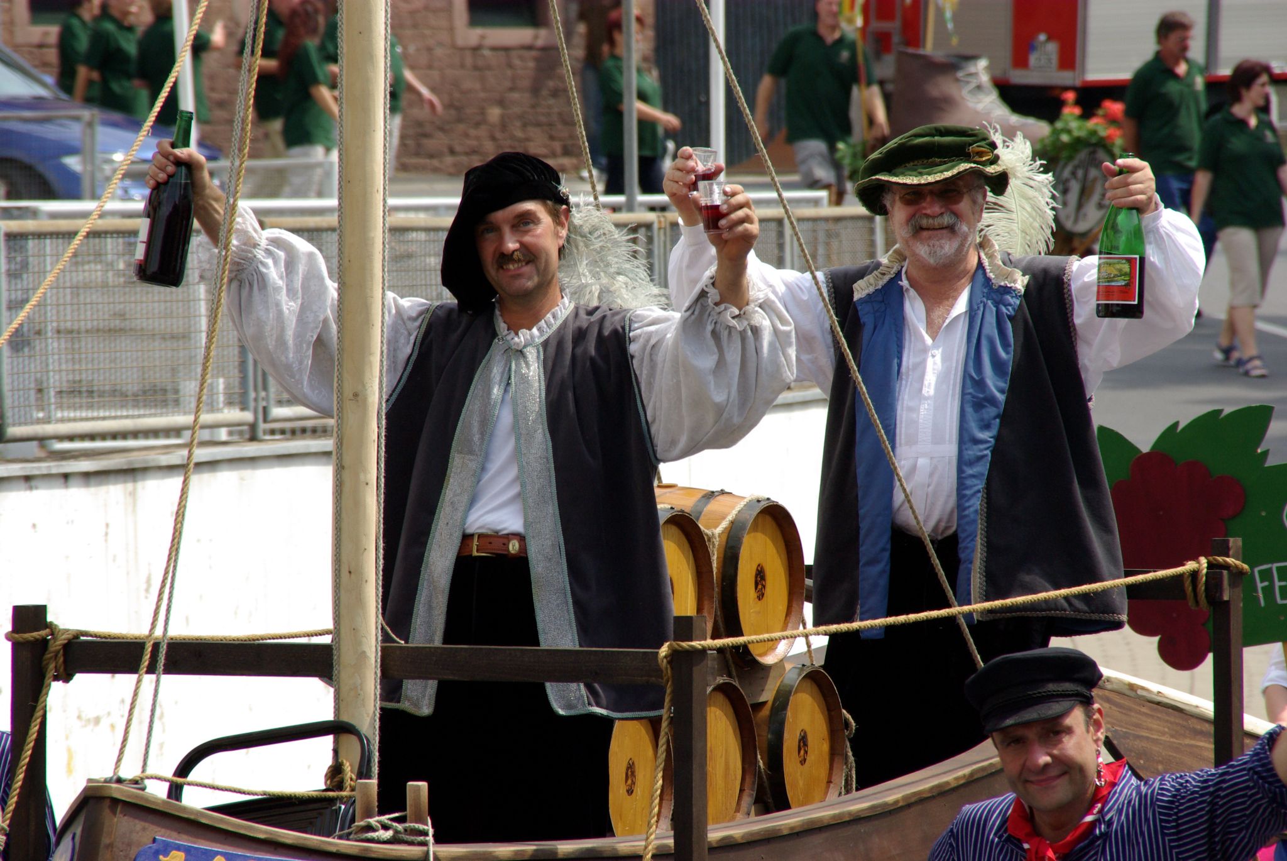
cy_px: 430
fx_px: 10735
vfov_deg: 4.6
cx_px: 644
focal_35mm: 300
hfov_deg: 6.9
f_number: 8
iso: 400
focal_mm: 200
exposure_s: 1/350
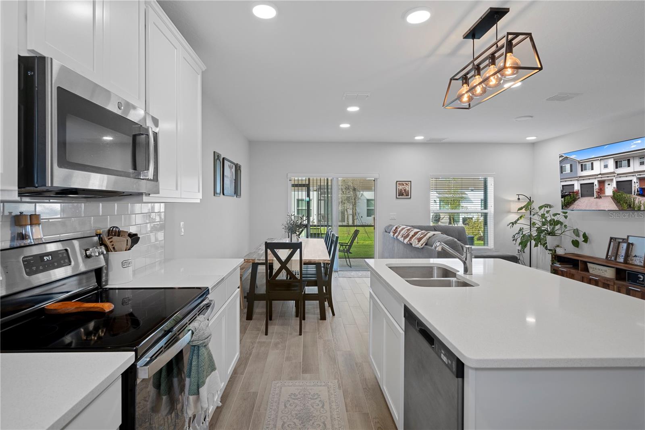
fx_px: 322
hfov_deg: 90.0
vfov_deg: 67.4
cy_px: 215
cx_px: 322
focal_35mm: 18
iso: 320
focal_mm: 18
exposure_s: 1/3
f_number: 8
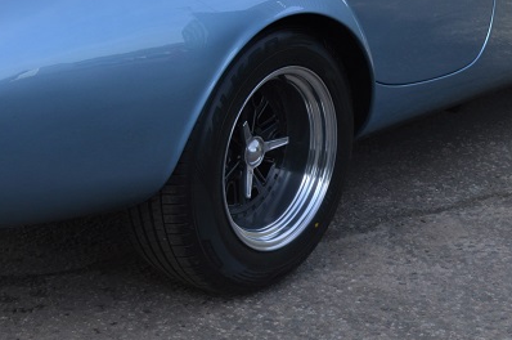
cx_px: 148
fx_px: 1392
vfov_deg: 13.7
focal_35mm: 98
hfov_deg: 20.7
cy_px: -9
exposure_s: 1/160
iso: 100
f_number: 6.3
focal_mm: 26
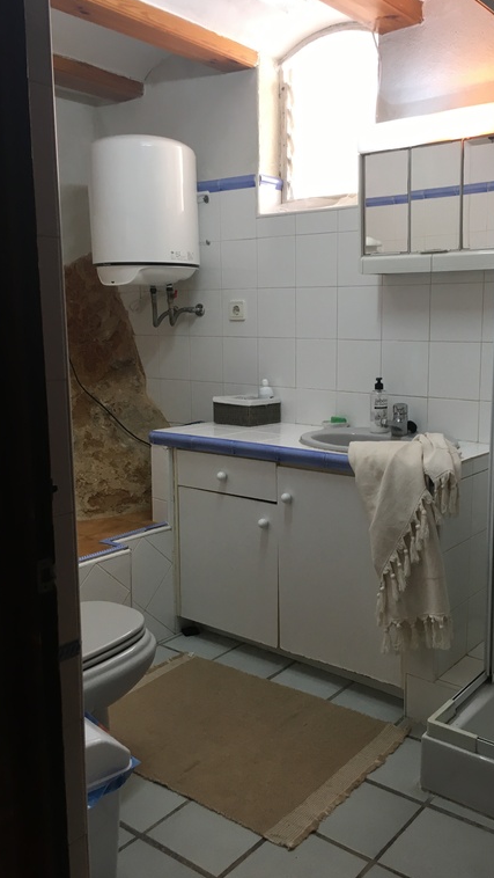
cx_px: 320
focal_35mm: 32
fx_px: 744
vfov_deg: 61.0
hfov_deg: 36.4
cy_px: 438
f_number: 2.2
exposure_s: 1/33
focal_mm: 4.15
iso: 80
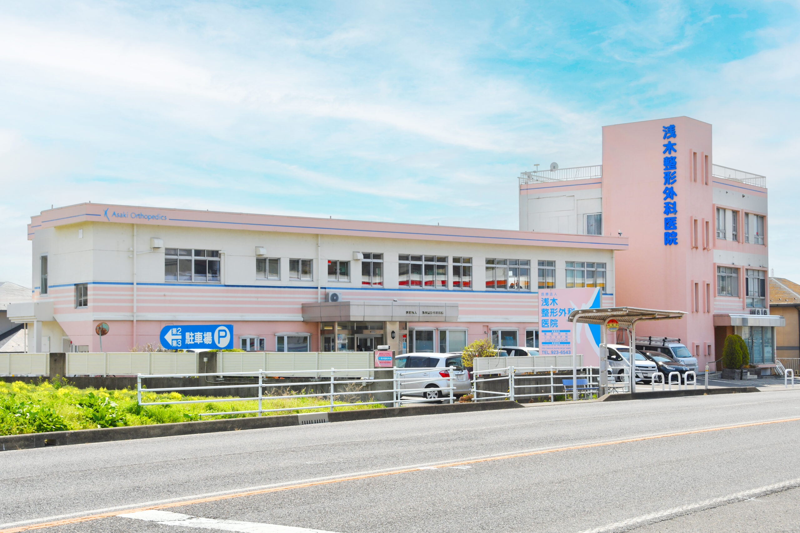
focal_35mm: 52
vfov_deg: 25.8
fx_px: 1167
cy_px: 266
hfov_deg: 37.8
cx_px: 400
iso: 100
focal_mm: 35
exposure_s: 1/160
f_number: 9
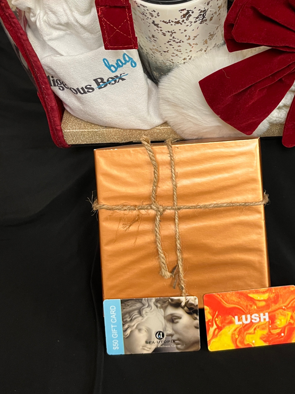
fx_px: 477
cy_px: 118
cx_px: 234
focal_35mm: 42
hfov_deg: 33.4
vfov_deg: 43.9
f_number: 1.6
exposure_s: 1/60
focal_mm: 5.1
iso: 320
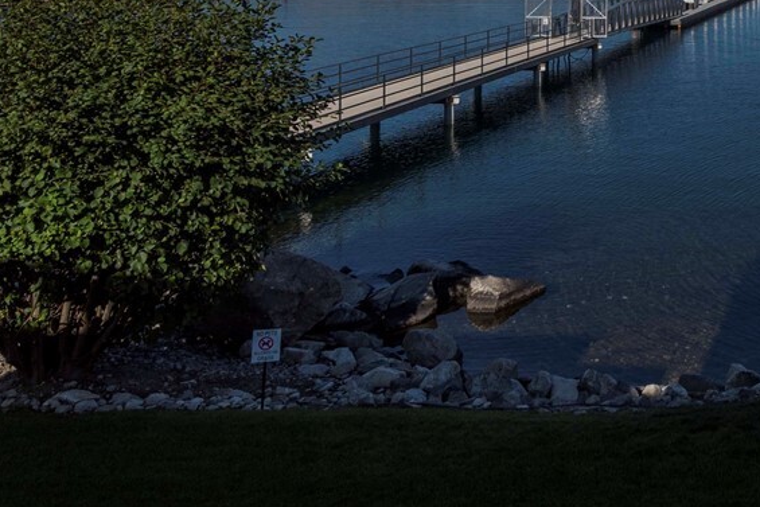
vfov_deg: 27.3
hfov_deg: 36.3
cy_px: -54
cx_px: 852
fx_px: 950
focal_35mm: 45
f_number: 8
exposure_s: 1/1250
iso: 100
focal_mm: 15
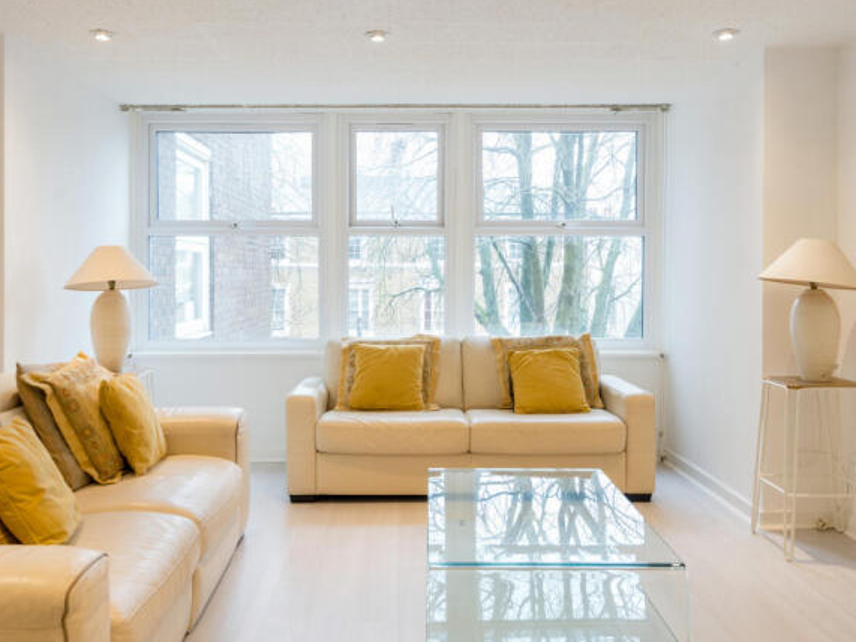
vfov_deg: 44.1
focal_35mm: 32
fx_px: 791
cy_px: 322
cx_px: 412
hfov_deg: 56.8
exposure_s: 1/20
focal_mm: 29
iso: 800
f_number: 7.1
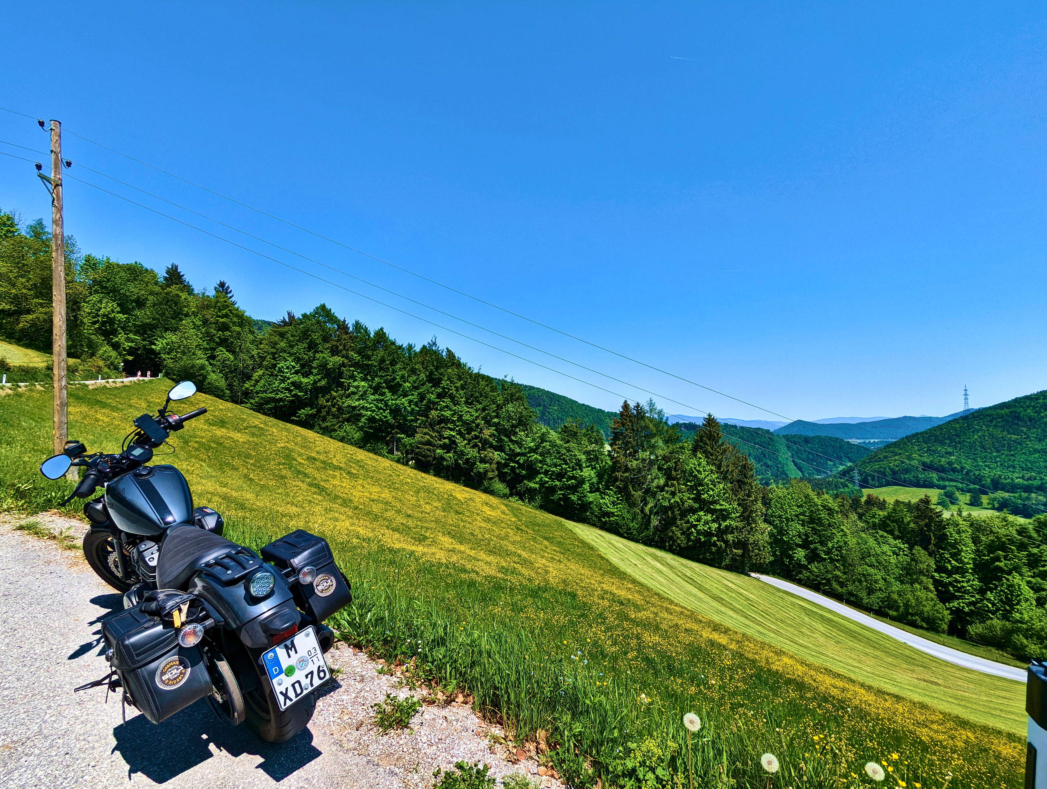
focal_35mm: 16
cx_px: 524
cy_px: 394
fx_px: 485
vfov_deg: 78.2
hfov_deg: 94.4
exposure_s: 1/1290
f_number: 2.2
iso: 52
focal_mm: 2.35
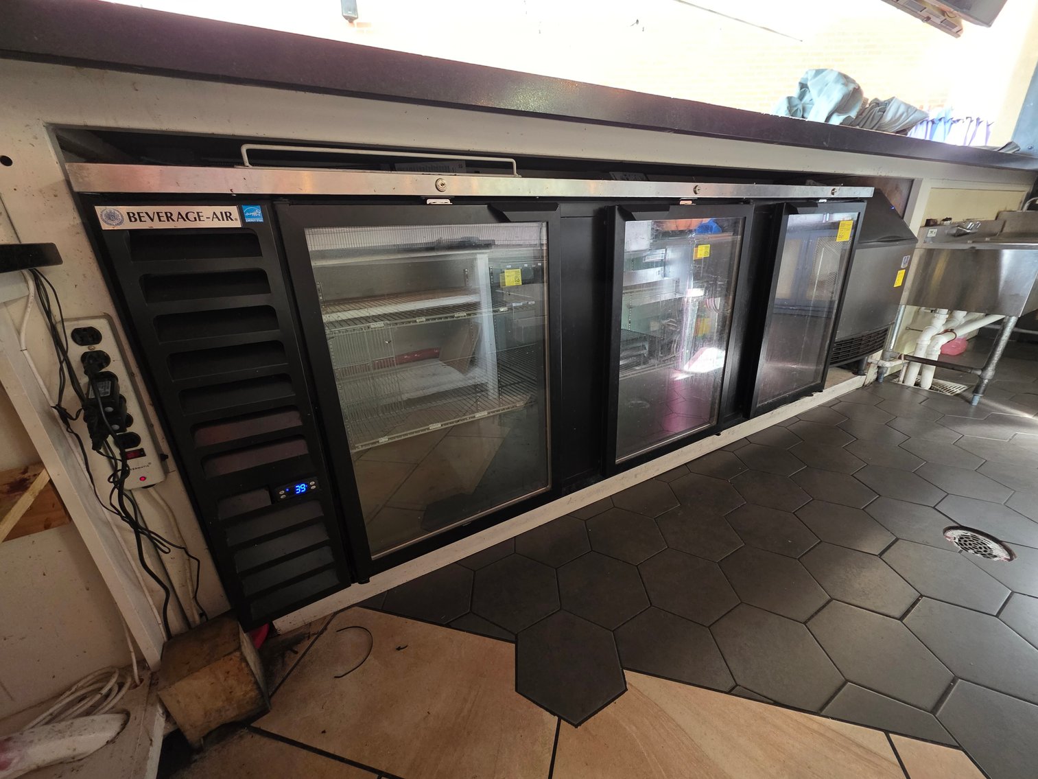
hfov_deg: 106.2
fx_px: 390
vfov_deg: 89.9
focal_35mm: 13
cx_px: 519
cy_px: 390
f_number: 1.9
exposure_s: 1/60
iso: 500
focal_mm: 2.2
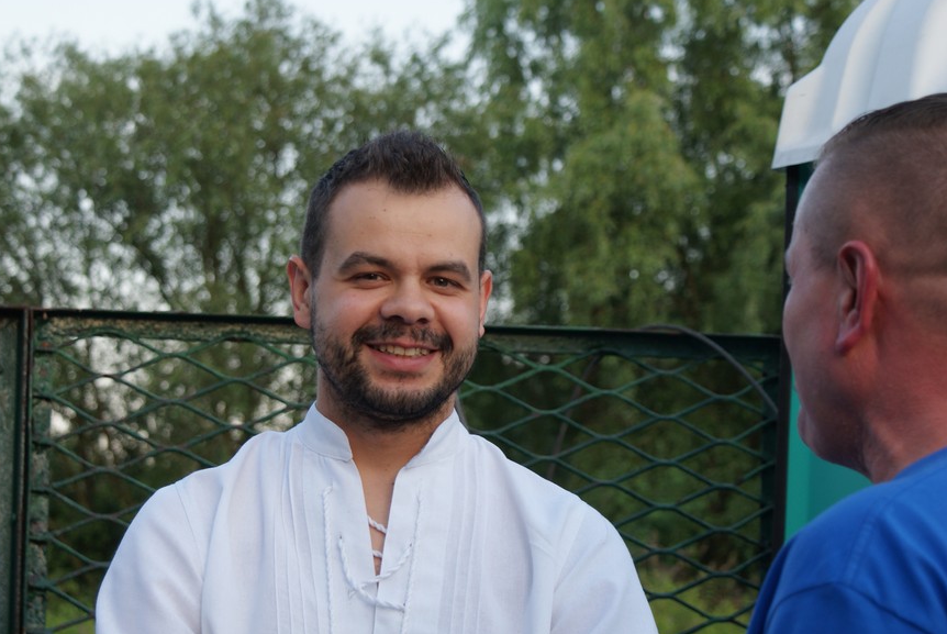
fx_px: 2291
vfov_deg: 15.8
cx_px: 399
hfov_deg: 23.3
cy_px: 327
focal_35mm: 87
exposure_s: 1/100
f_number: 6.3
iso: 100
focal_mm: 50
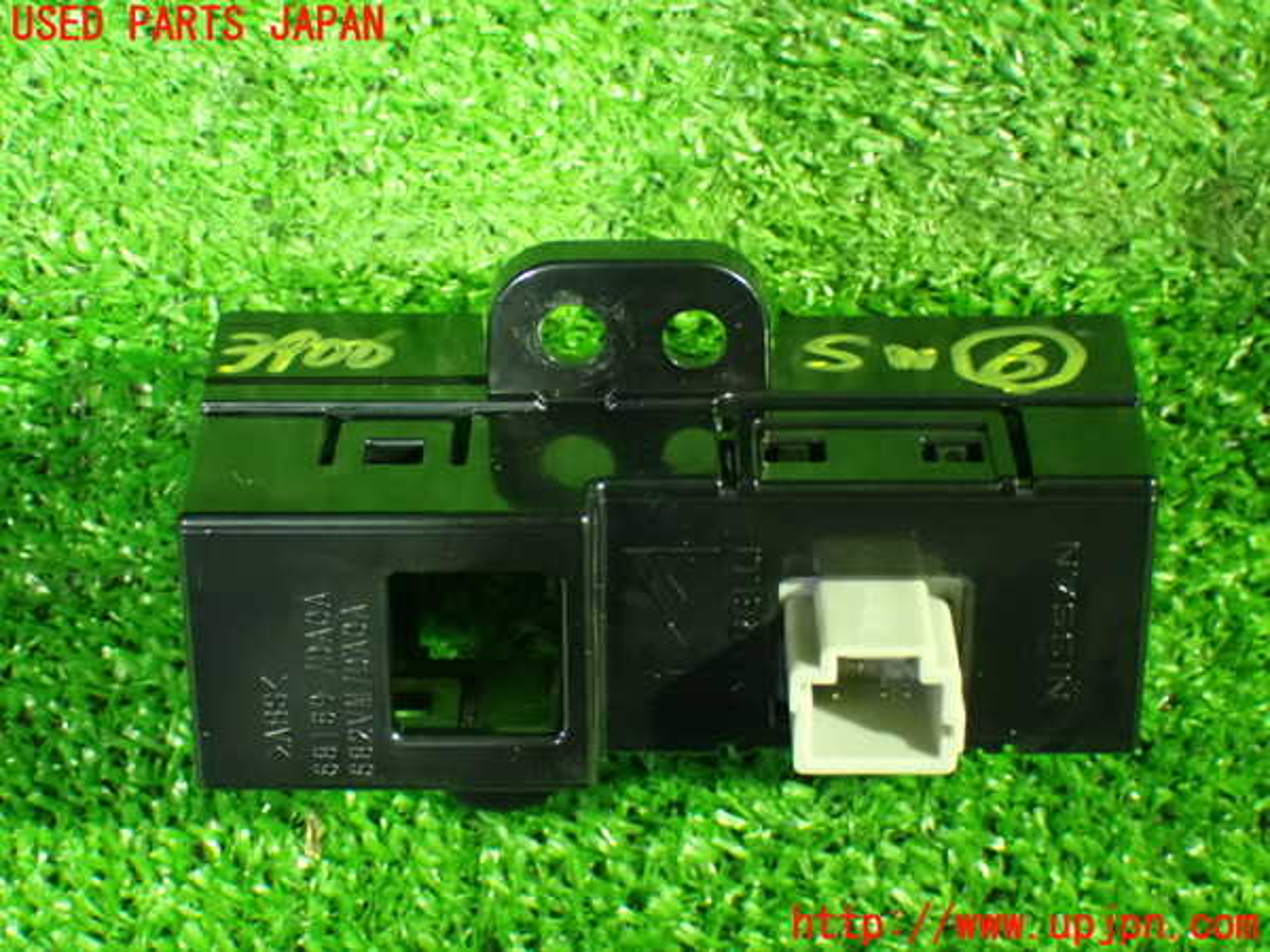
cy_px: 476
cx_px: 635
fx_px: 3008
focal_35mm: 82
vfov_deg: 18.0
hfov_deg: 23.8
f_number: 4.3
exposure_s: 1/8
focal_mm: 14.62
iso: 1600
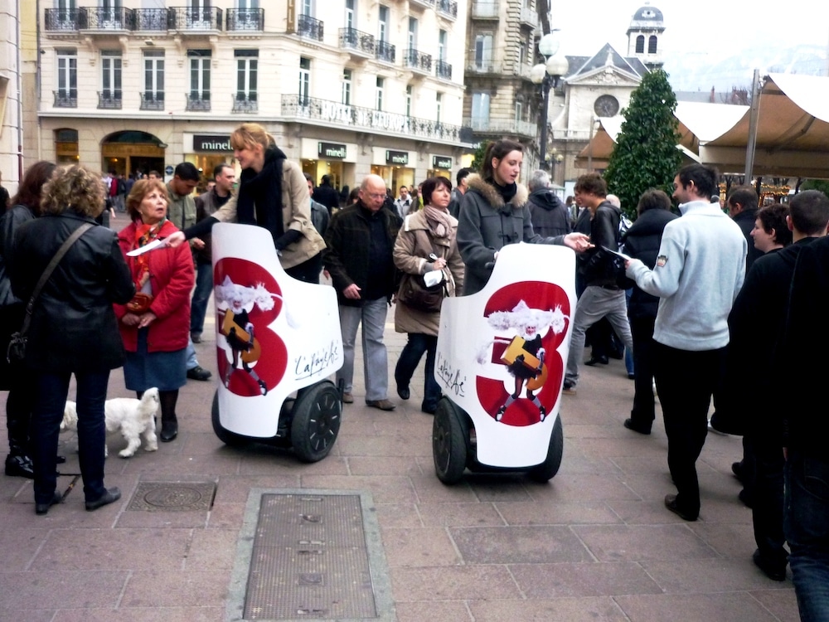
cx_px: 414
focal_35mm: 33
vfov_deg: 42.9
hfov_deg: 55.4
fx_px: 790
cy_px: 311
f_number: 2.8
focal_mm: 5.5
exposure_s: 1/200
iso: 320
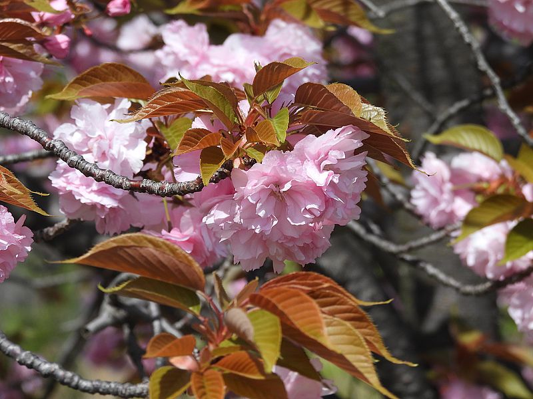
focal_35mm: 240
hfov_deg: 8.2
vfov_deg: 6.2
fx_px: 3695
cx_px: 266
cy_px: 200
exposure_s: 1/640
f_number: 4.5
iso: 100
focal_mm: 42.8
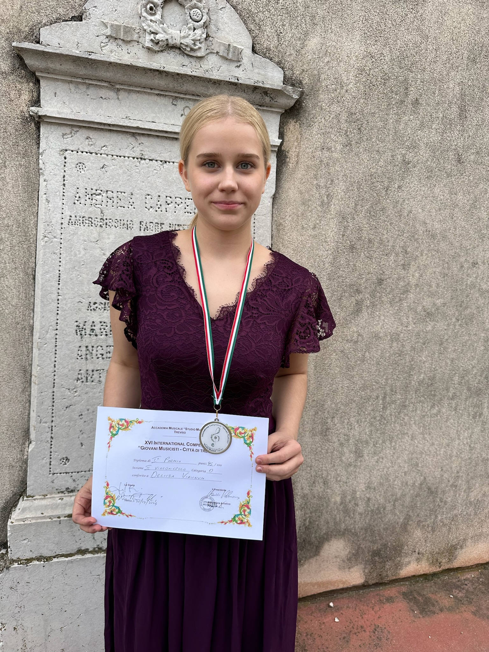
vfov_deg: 71.6
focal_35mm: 24
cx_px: 244
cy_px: 326
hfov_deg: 56.8
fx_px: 452
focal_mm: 6.86
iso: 80
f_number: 1.78
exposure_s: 1/980
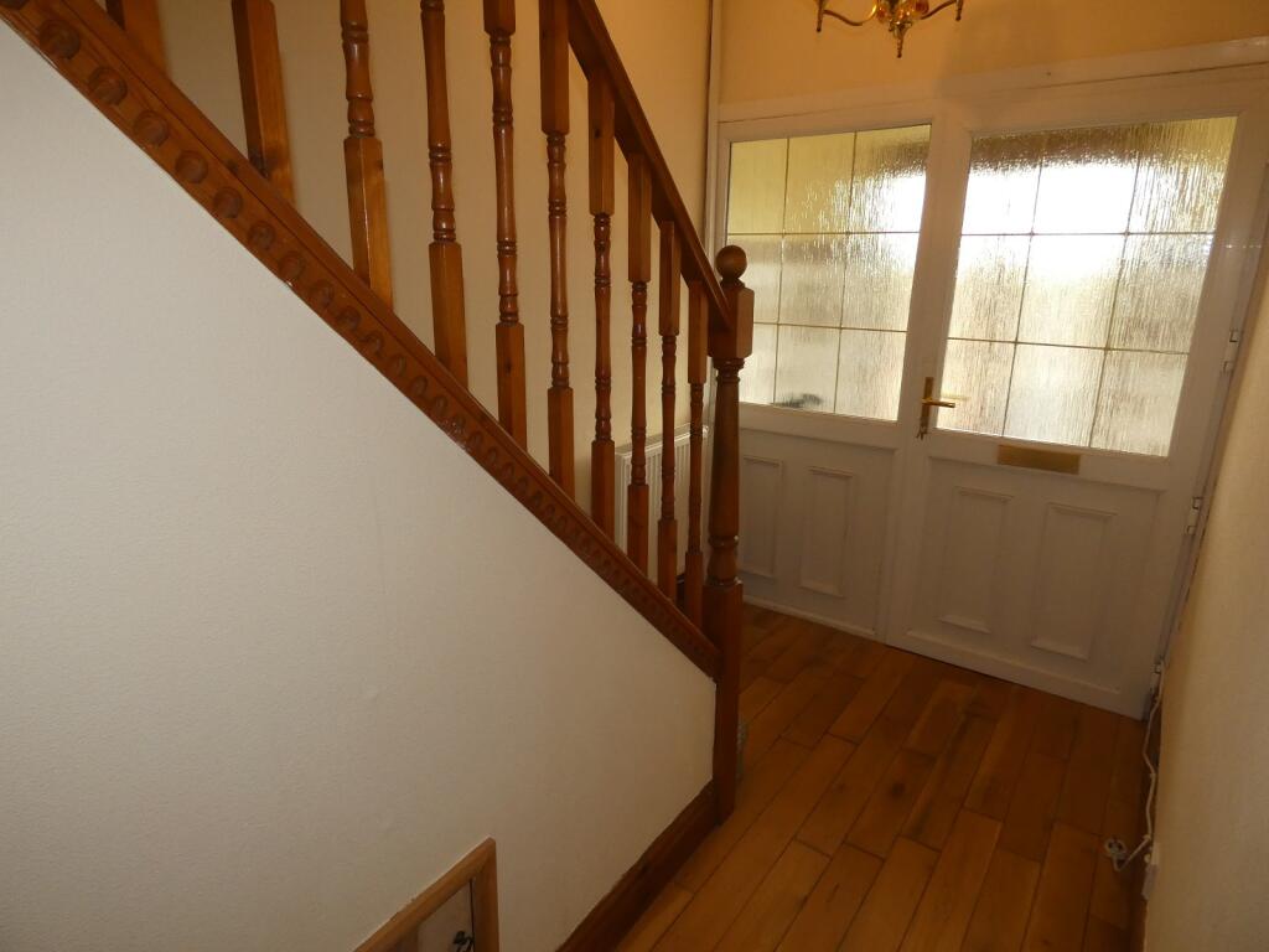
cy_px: 476
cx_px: 634
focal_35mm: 20
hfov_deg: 81.7
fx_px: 733
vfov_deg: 66.0
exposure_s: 1/125
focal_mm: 3.6
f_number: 2.8
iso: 320
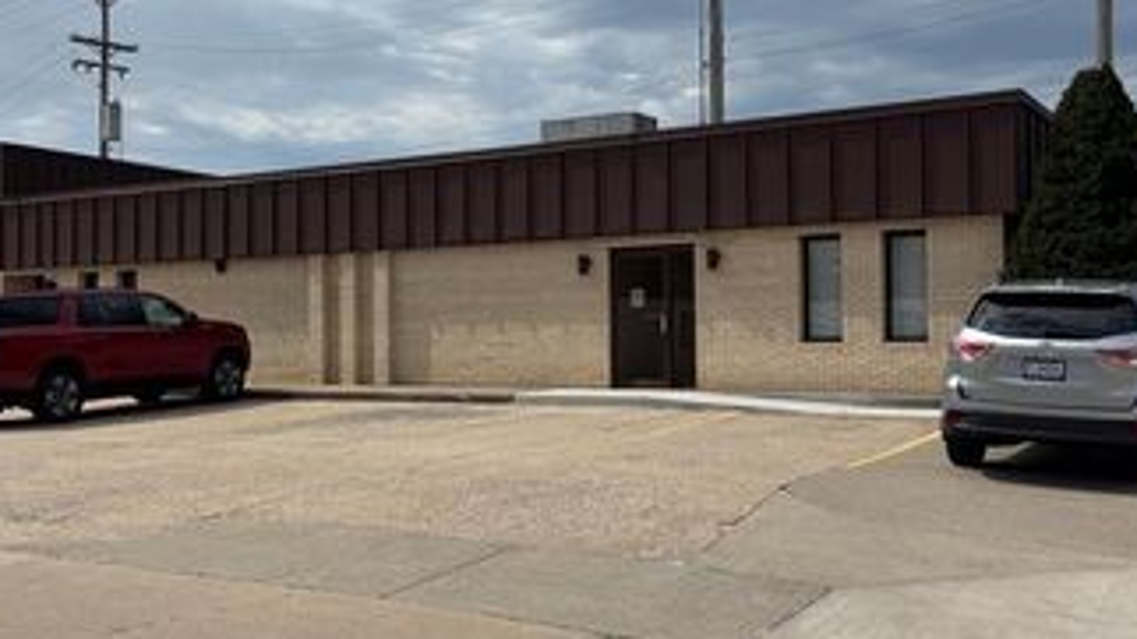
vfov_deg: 27.1
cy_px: 295
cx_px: 431
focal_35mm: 44
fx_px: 1326
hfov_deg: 46.0
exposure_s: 1/7194
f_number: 1.6
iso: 50
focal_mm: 5.96
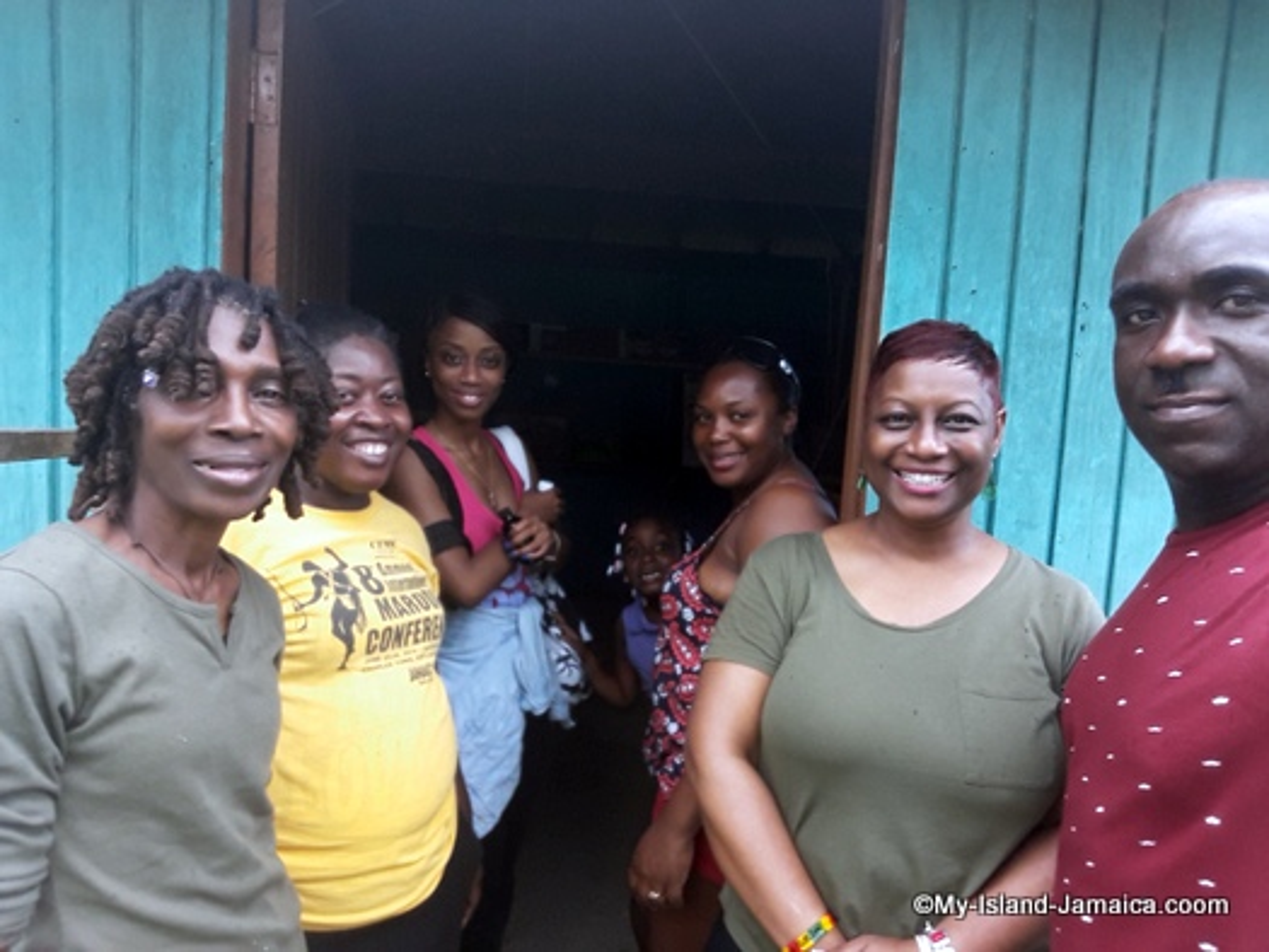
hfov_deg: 73.9
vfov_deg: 58.9
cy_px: 476
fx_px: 843
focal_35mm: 23
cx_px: 634
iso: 50
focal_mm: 2
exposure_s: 1/50
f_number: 1.9
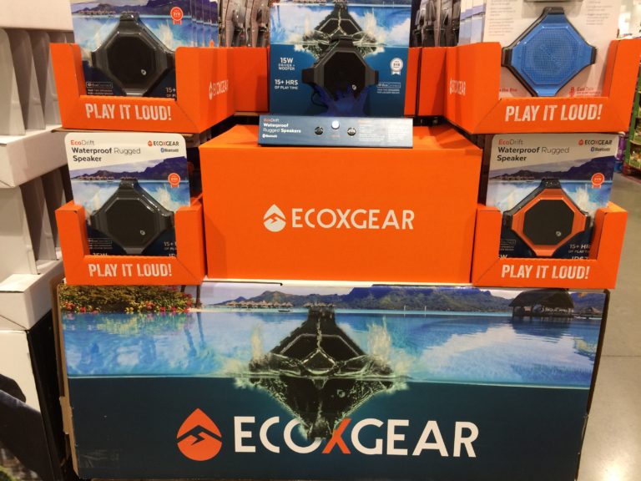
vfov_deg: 48.2
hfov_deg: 61.7
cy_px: 240
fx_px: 537
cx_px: 320
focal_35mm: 29
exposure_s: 1/30
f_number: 2.2
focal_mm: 4.15
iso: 100
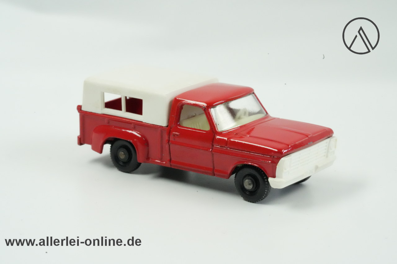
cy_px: 132
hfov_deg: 22.6
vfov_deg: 15.2
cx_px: 198
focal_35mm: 90
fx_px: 992
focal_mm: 90
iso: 12800
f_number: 22
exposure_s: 1/100
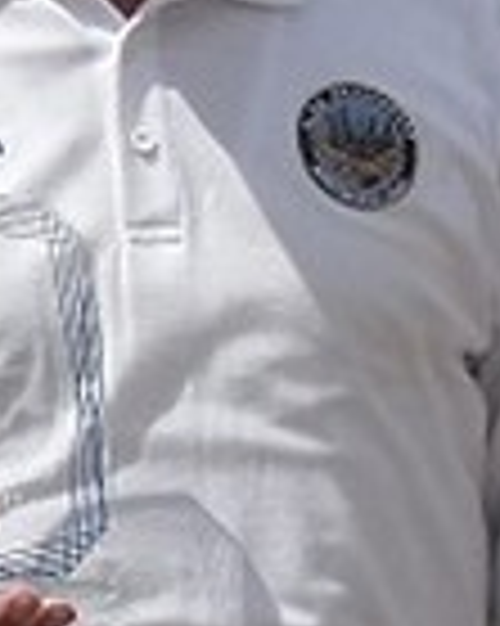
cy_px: 191
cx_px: 176
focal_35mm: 197
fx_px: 3648
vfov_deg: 9.8
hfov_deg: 7.8
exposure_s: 1/676
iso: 64
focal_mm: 5.7
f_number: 5.6
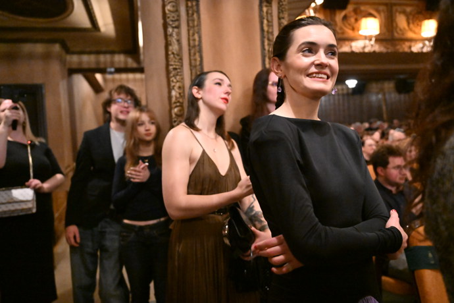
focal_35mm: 30
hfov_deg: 61.9
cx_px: 227
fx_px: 378
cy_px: 152
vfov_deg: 43.6
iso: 20000
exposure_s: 1/80
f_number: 2.8
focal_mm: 30
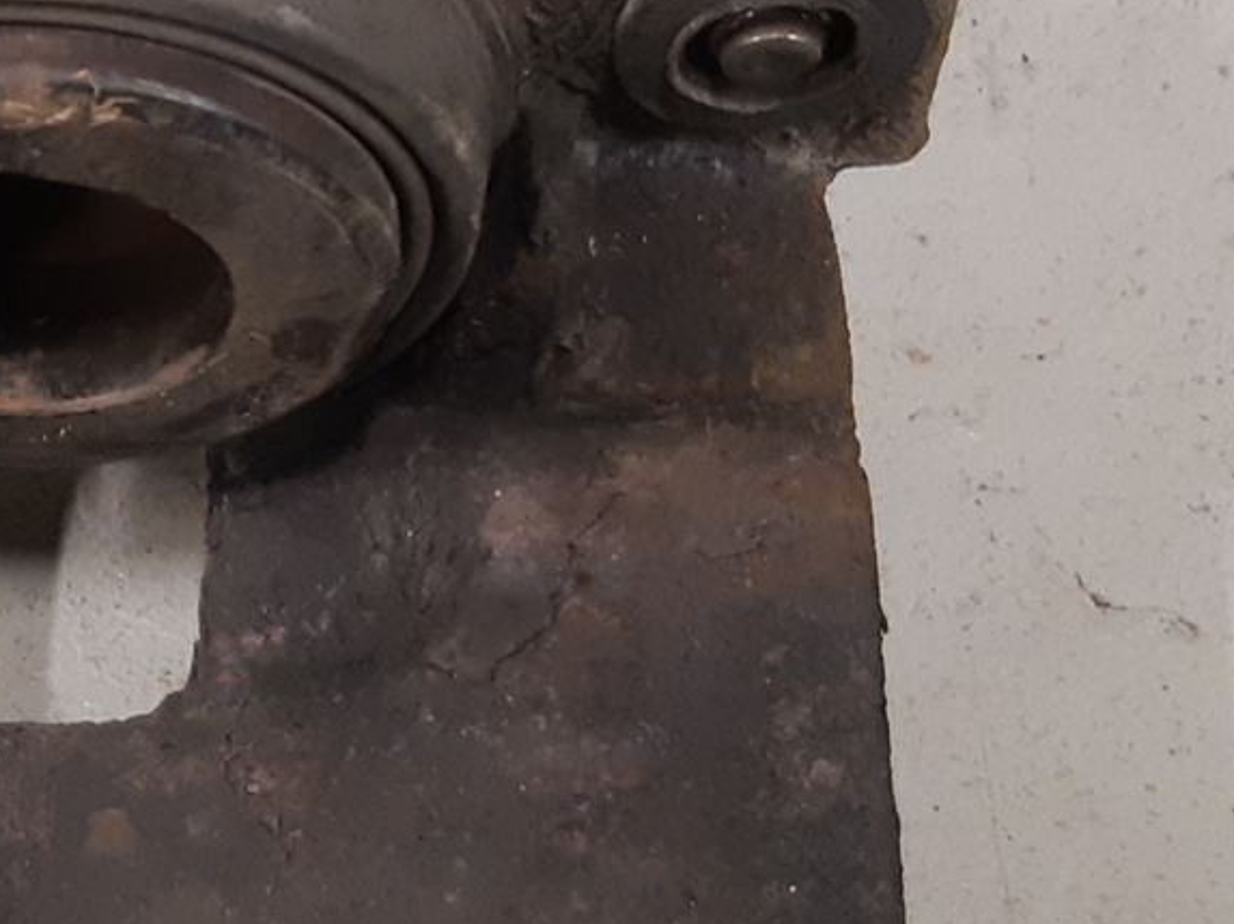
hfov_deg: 20.0
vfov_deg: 15.9
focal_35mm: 93
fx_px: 3313
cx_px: -198
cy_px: 554
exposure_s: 1/50
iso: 250
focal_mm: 3.93
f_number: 1.7
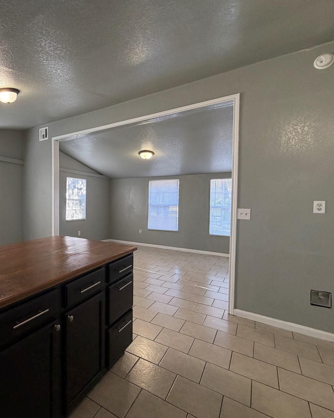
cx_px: 80
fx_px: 235
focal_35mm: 19
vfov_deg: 83.3
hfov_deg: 66.0
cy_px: 205
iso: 200
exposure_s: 1/60
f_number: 2.2
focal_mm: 2.22
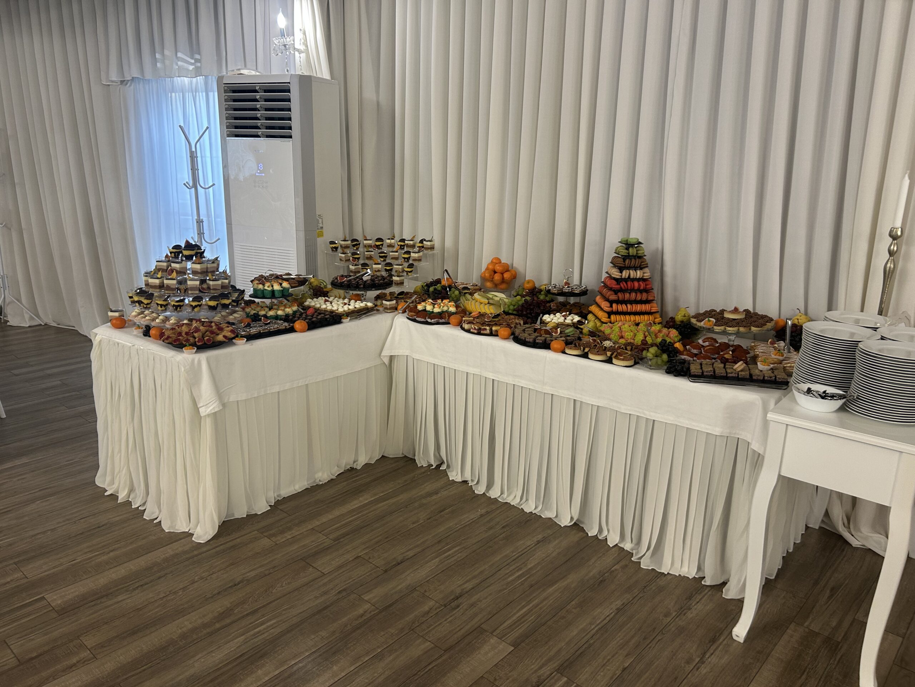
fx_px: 687
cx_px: 458
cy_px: 344
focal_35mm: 26
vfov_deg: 53.1
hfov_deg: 67.3
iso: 100
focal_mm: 5.7
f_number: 1.5
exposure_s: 1/50
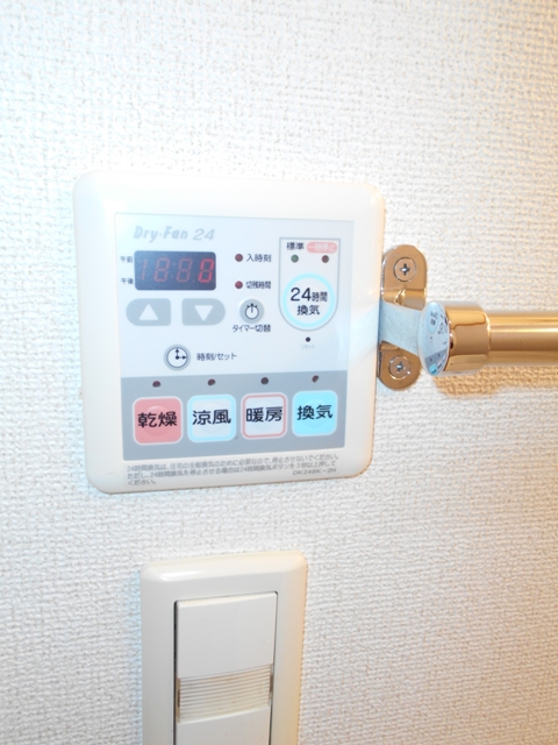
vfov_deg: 67.3
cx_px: 279
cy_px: 372
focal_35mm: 26
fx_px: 559
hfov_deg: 53.1
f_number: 3.2
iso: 200
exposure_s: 1/30
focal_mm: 4.6
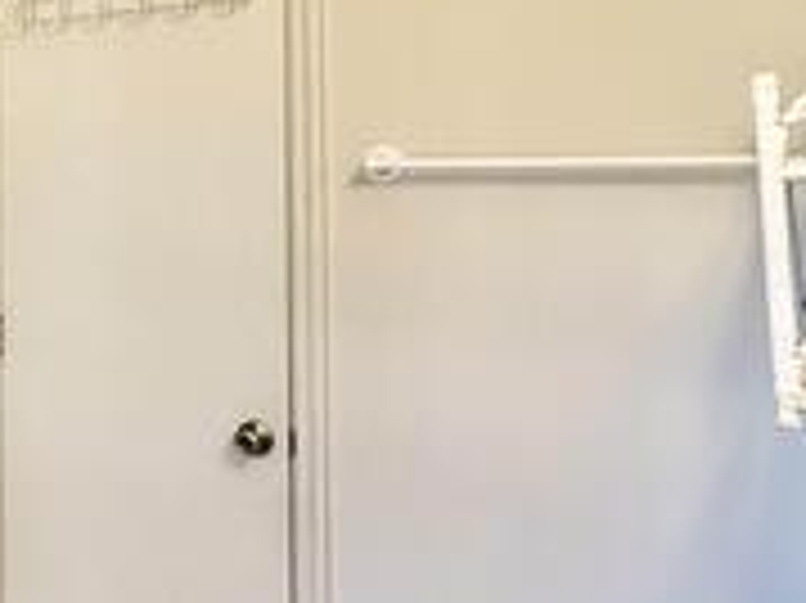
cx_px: -306
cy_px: 158
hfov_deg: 29.0
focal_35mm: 50
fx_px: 1163
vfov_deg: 28.7
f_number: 2.2
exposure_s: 1/120
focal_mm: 2.22
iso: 200
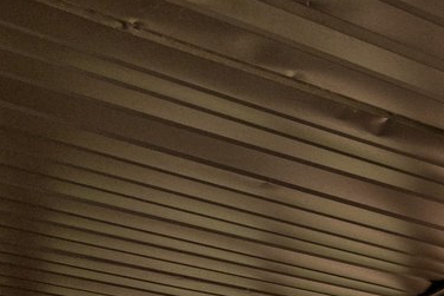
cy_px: 611
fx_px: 1072
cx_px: 896
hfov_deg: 17.0
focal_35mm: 87
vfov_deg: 13.3
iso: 250
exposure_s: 1/40
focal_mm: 16
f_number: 8
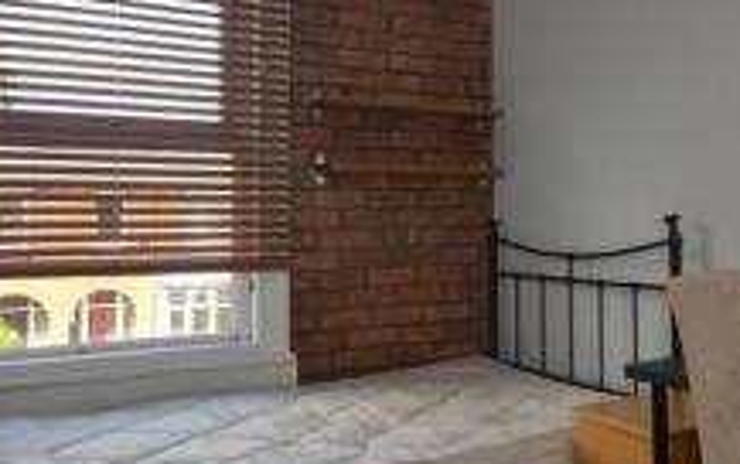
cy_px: 179
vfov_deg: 33.1
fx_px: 778
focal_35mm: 39
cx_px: 566
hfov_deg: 48.6
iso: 400
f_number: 5.6
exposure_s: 1/125
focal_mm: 11.5
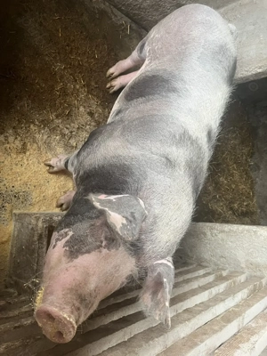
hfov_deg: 53.1
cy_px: 178
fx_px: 267
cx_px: 134
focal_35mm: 26
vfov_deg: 67.3
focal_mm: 5.1
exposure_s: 1/60
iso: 320
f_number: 1.6
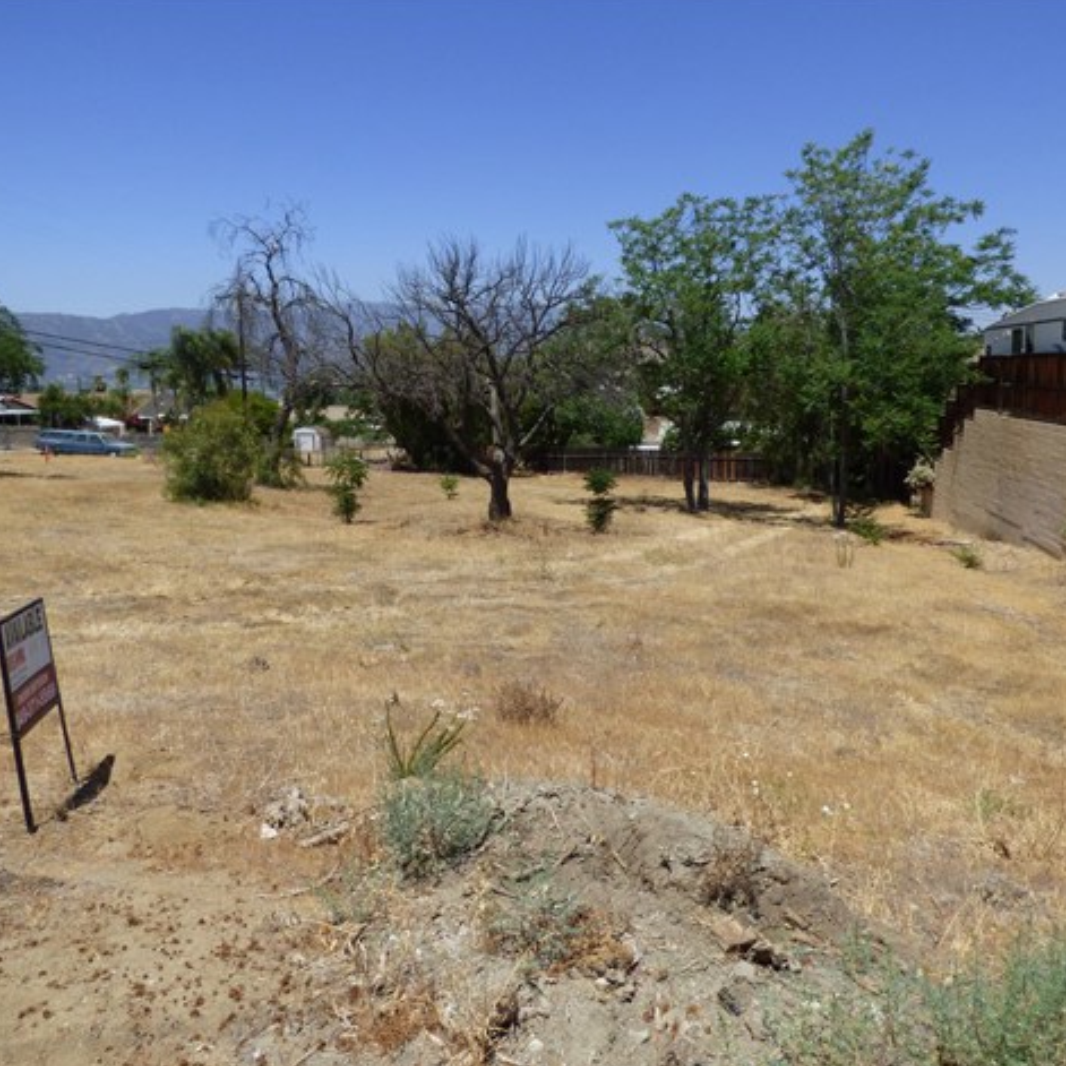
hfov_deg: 65.0
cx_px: 568
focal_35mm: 24
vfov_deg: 65.0
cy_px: 534
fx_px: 836
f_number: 3.2
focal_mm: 3.58
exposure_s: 1/1600
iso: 100
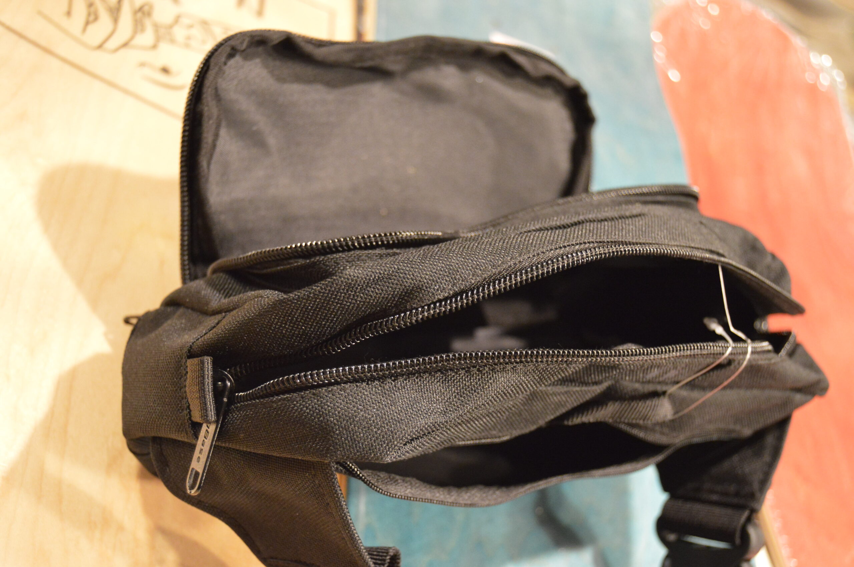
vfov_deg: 28.0
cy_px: 284
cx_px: 427
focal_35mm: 48
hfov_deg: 41.1
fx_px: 1138
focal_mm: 32
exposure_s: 1/30
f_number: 4.5
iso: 3200
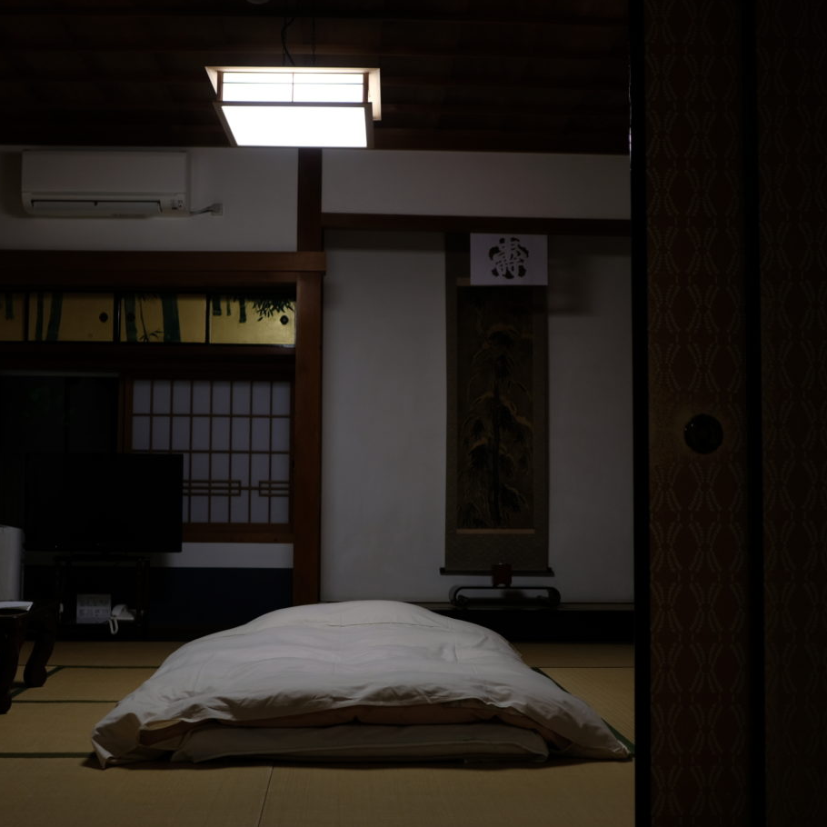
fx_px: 1324
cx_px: 381
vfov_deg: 34.7
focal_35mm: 49
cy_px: 434
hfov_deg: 34.7
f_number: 2
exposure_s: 1/60
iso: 200
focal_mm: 23
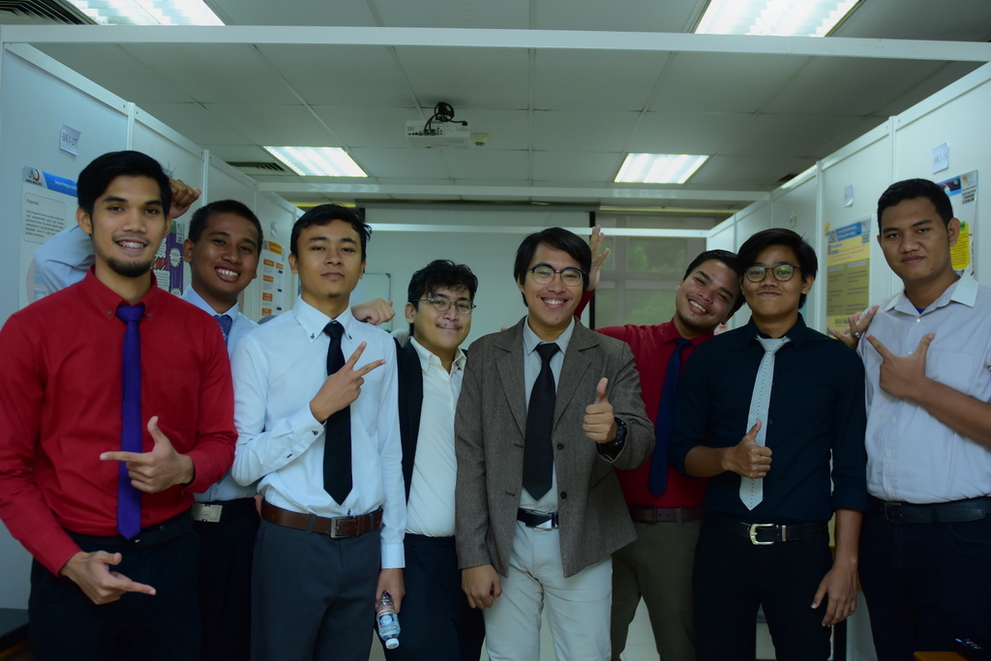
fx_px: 991
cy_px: 330
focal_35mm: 36
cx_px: 496
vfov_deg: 36.9
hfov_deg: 53.1
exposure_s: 1/200
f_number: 2.8
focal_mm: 24
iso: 800
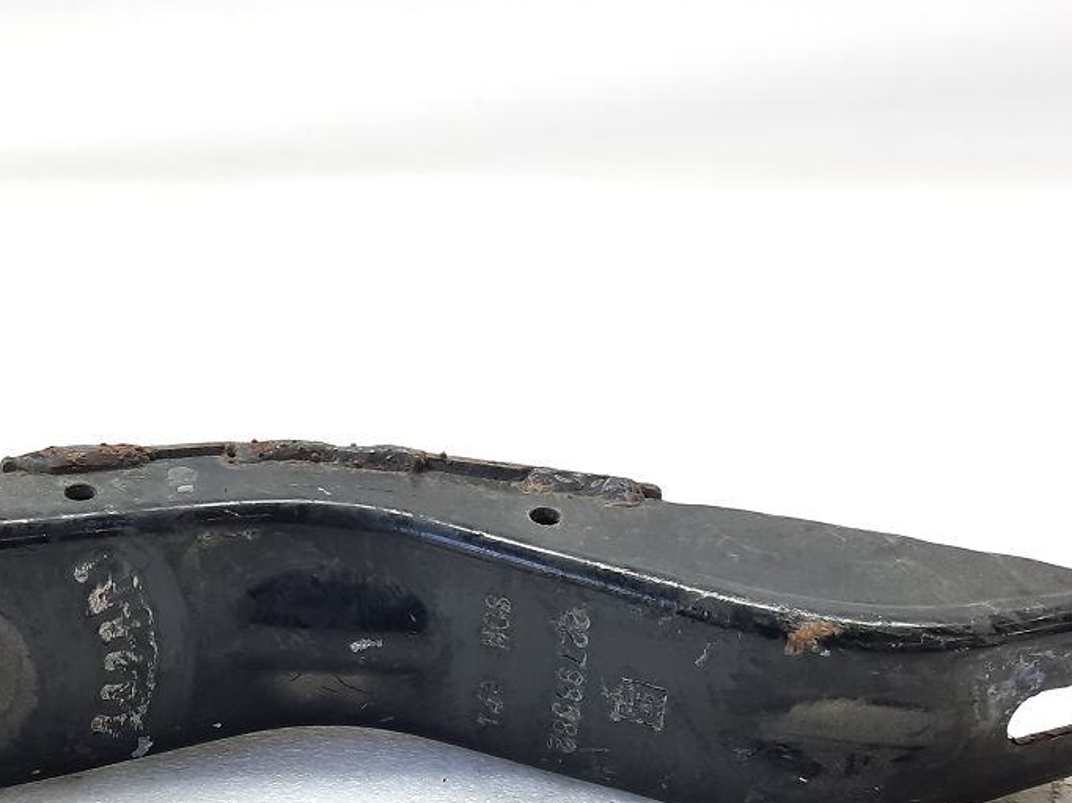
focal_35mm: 44
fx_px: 1362
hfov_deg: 42.6
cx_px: 404
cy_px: 688
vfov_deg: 31.6
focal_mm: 4.6
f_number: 2
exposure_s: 1/50
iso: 125
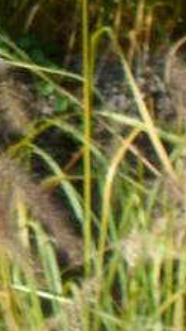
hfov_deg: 0.8
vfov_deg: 1.4
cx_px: -645
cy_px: 64
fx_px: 13950
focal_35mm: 1588
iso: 80
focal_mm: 36.2
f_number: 5.6
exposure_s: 1/250
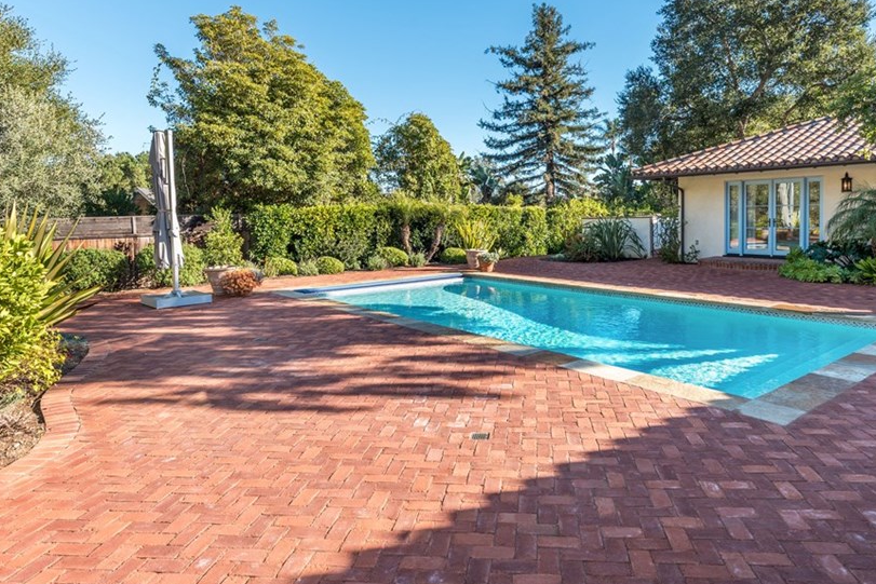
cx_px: 484
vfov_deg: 52.9
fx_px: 584
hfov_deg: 73.5
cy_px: 243
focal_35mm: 24
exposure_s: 1/200
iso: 125
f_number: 7.1
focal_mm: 19
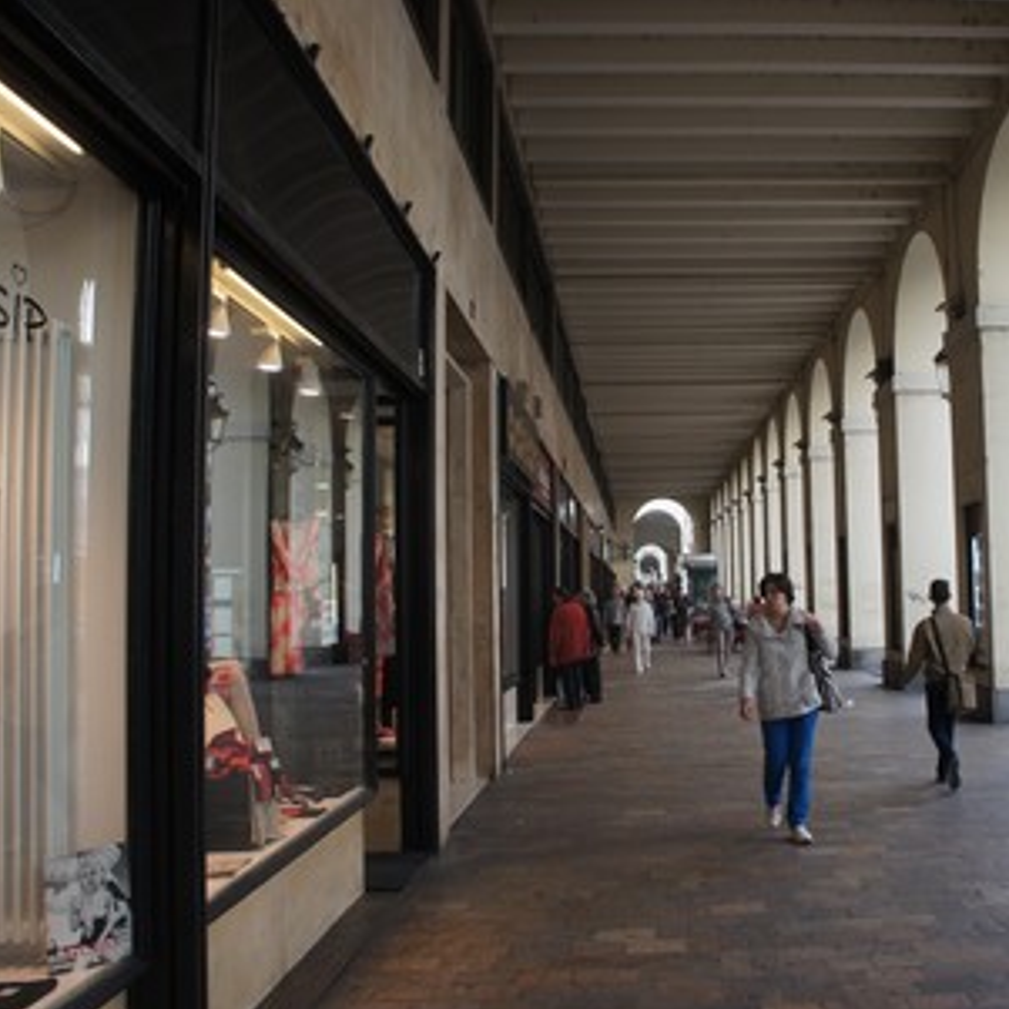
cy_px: 510
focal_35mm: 35
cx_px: 714
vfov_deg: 47.2
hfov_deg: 46.1
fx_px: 1154
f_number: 5
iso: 200
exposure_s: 1/60
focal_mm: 18
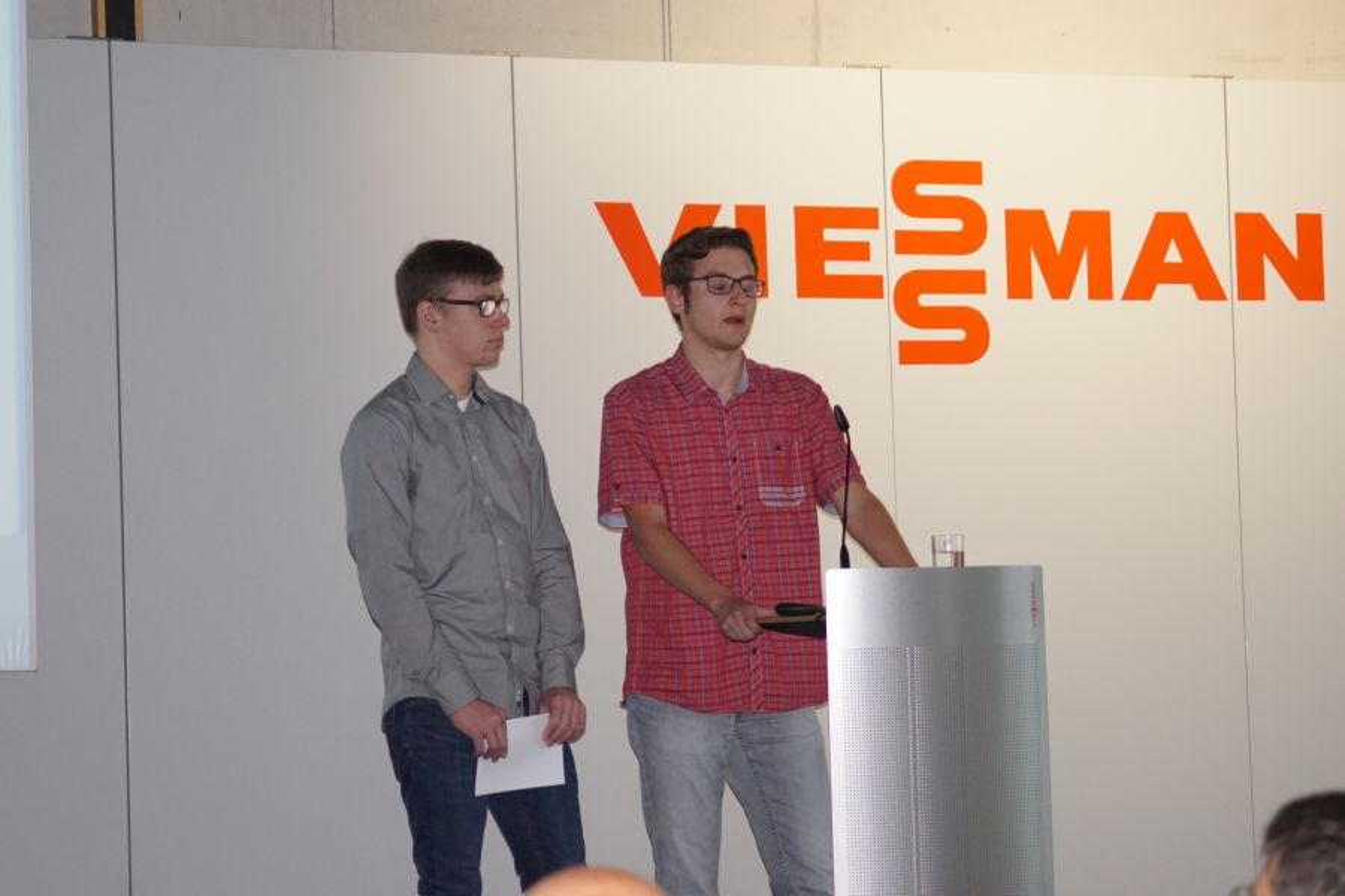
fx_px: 4483
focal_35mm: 120
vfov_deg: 11.4
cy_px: 448
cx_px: 672
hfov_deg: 17.1
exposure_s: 1/160
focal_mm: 80
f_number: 5.6
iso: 1250
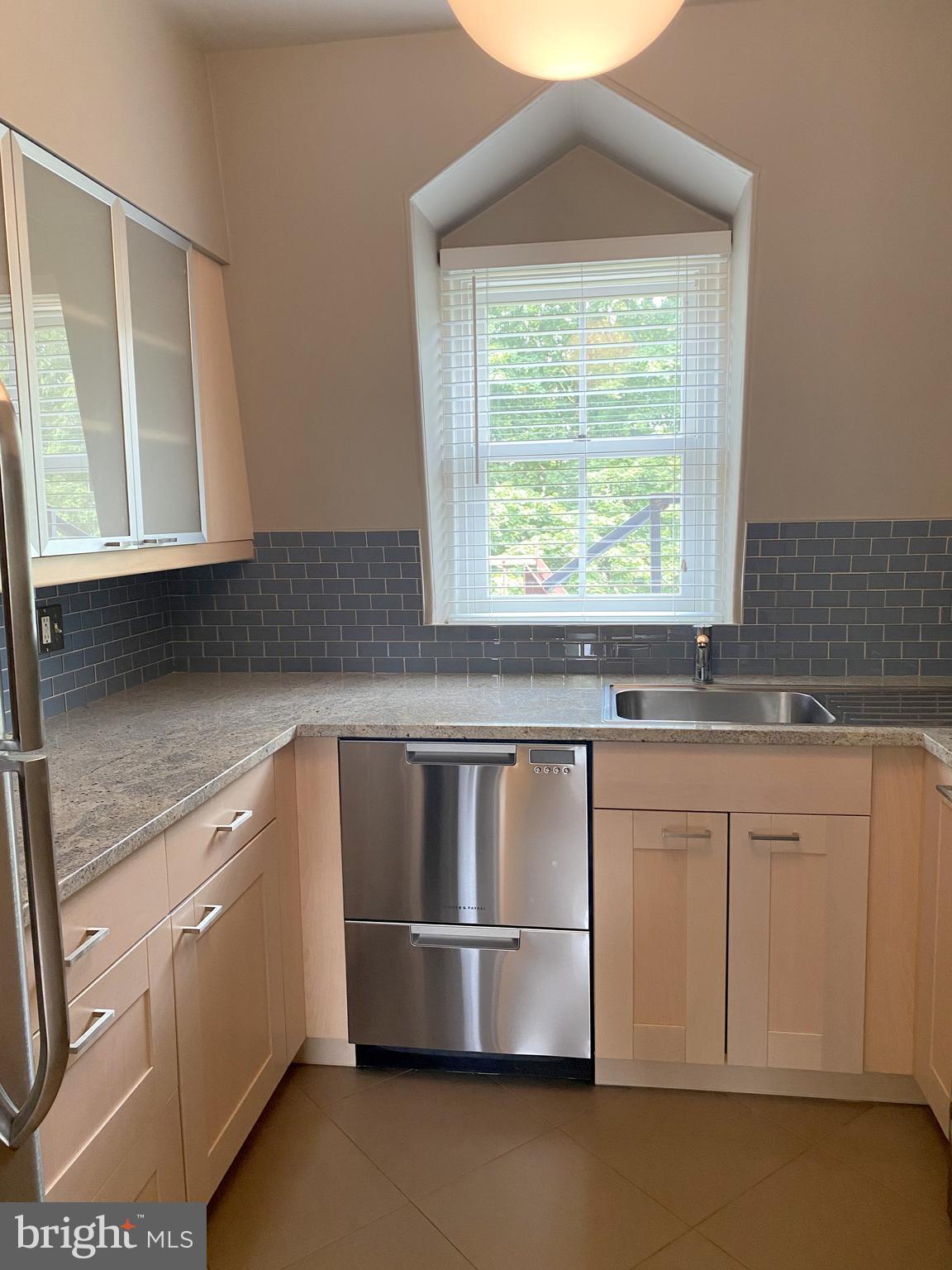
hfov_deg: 53.1
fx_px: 953
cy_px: 635
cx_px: 476
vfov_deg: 67.3
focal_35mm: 26
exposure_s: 1/60
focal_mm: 4.25
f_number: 1.8
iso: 125
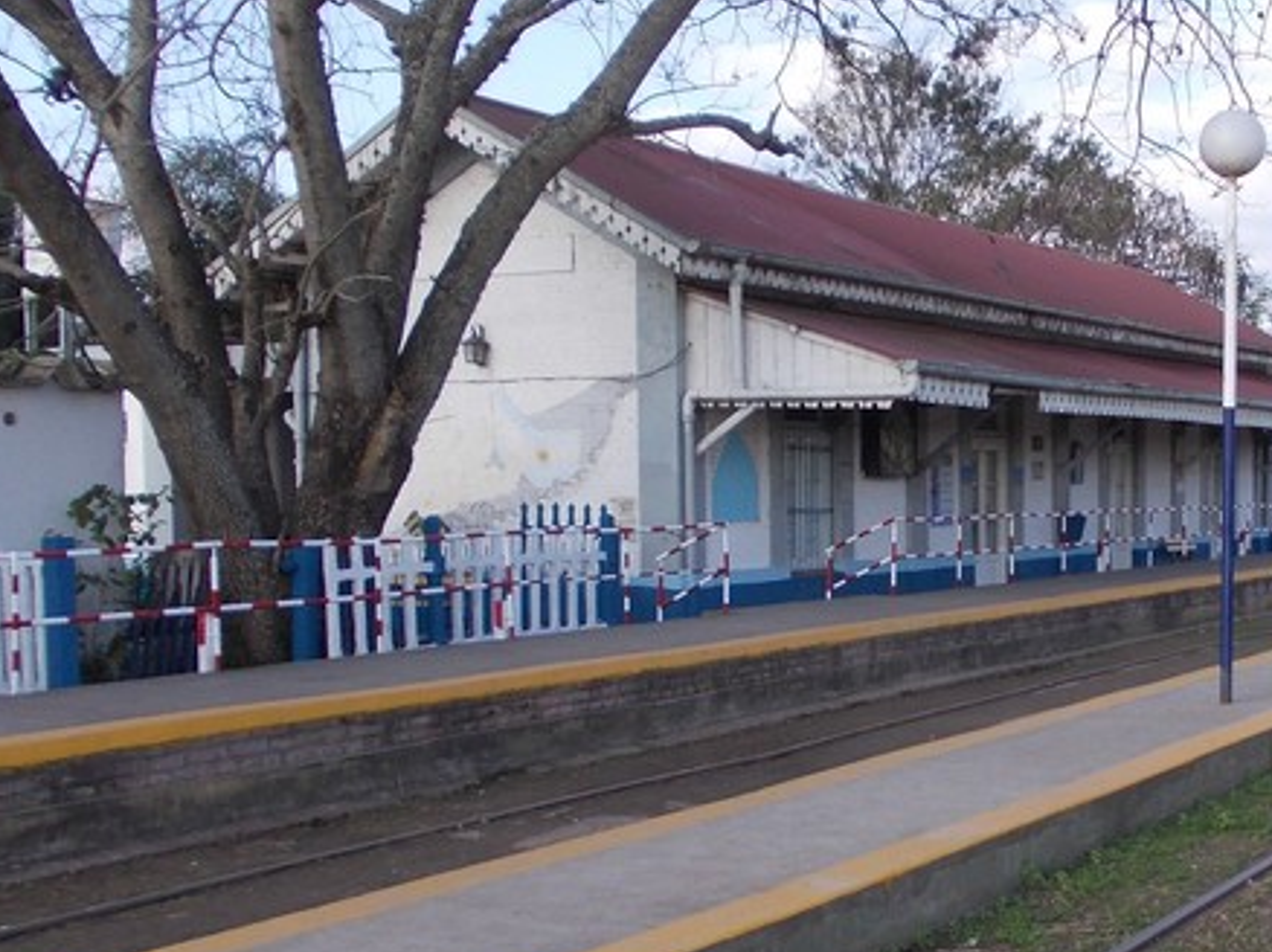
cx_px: 947
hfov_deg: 38.0
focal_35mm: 49
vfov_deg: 29.5
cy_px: 615
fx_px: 1800
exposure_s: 1/500
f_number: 2.7
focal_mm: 4
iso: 80
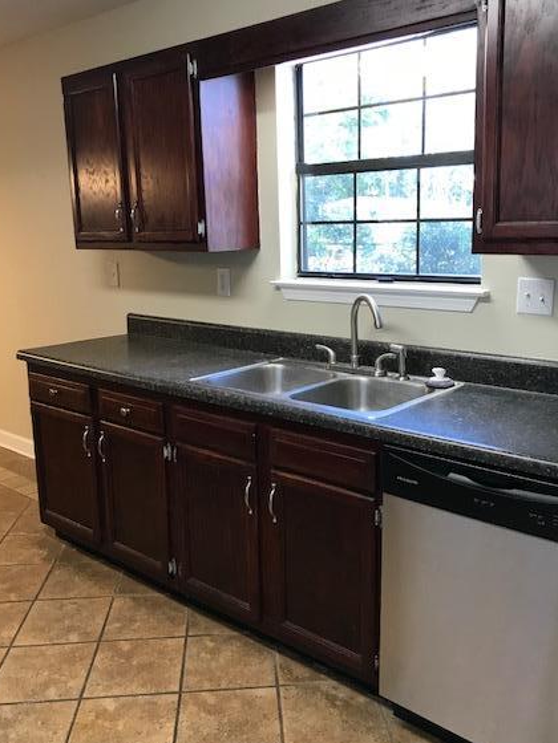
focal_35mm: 32
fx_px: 688
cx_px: 283
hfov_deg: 44.2
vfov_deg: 56.8
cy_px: 360
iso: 25
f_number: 1.8
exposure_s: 1/30
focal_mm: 3.99
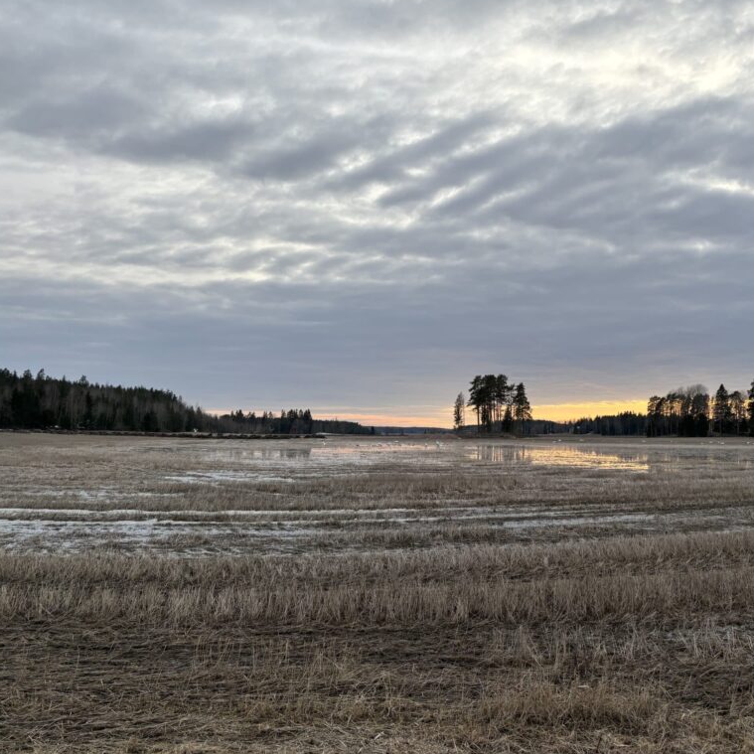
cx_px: 504
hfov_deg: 51.5
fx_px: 764
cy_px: 374
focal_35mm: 31
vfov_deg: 52.5
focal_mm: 5.96
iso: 50
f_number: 1.6
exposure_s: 1/670
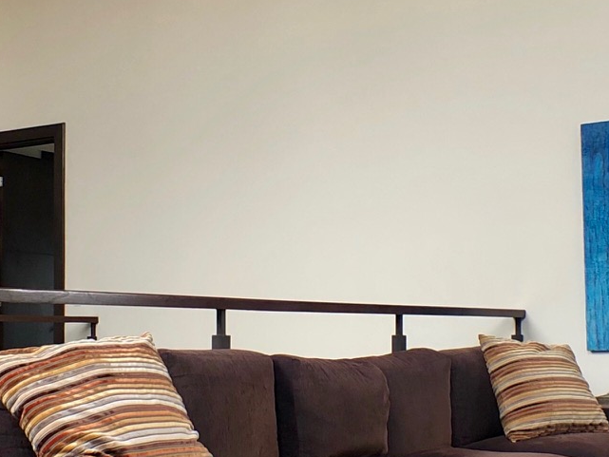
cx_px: 329
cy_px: 269
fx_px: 1548
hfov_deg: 22.2
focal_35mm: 88
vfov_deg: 16.8
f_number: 1.8
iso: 25
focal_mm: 3.99
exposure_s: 1/40
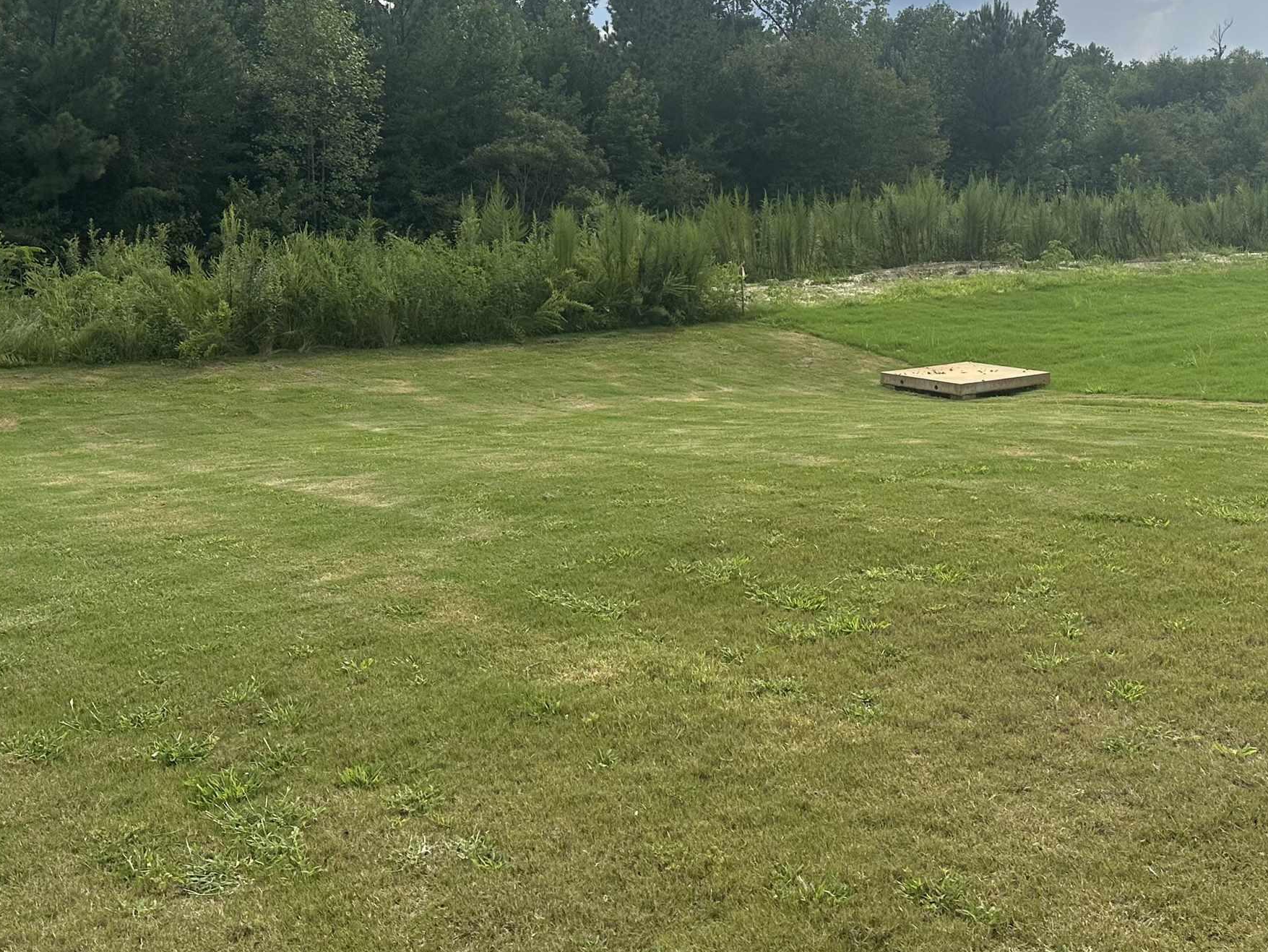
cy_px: 182
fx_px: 1539
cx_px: 756
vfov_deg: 33.3
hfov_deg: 44.6
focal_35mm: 42
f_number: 1.78
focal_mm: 6.86
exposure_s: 1/7576
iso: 80
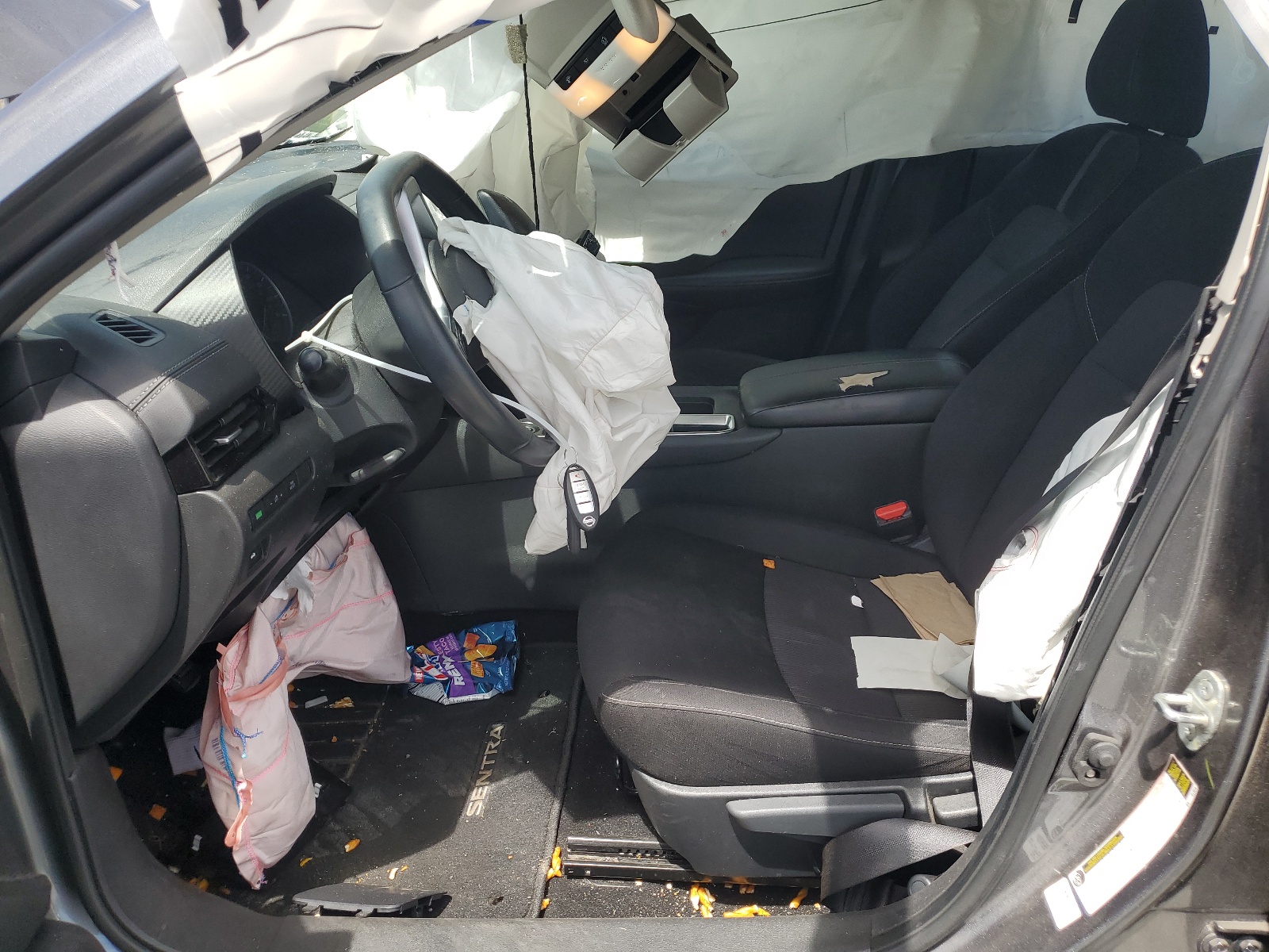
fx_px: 953
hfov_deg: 67.3
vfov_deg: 53.1
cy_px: 476
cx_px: 634
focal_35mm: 26
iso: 50
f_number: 1.5
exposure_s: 1/1000
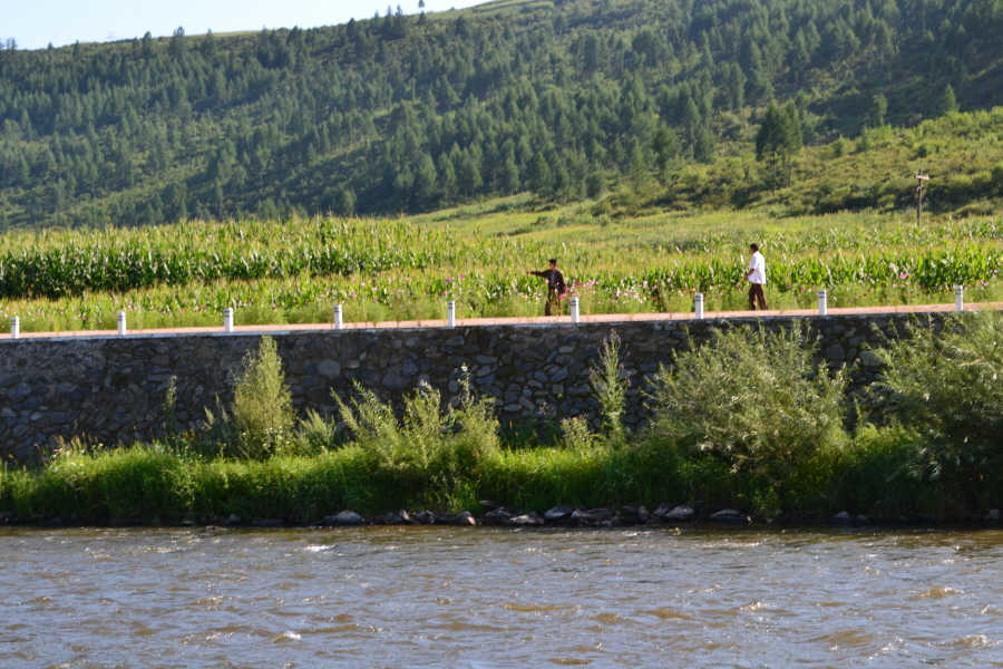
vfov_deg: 16.6
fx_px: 2298
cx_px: 502
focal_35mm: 82
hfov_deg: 24.6
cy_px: 334
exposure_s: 1/250
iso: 400
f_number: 10
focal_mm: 55
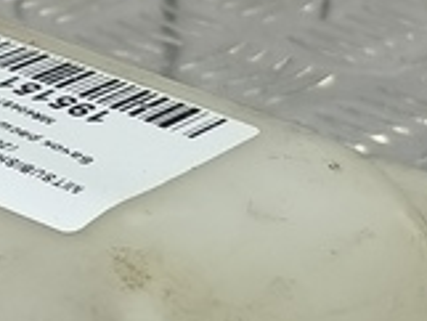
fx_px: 1802
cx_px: 42
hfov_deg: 13.4
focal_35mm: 146
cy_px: 382
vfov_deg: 10.0
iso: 122
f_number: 1.6
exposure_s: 1/50
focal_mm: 4.11
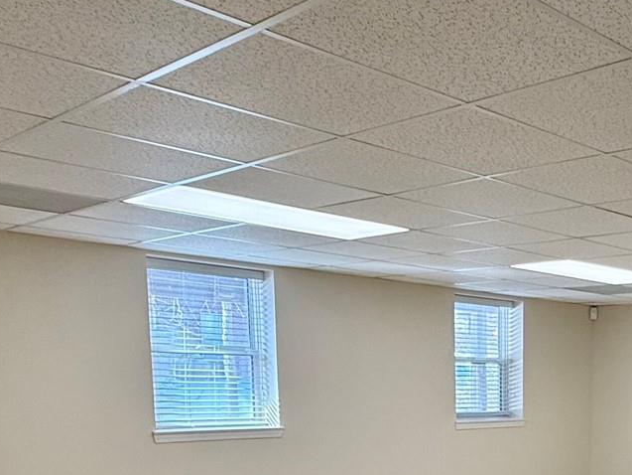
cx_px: 652
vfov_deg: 29.8
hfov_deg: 37.0
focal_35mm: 45
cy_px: 485
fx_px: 822
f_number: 2.2
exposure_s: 1/120
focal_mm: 2.22
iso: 100
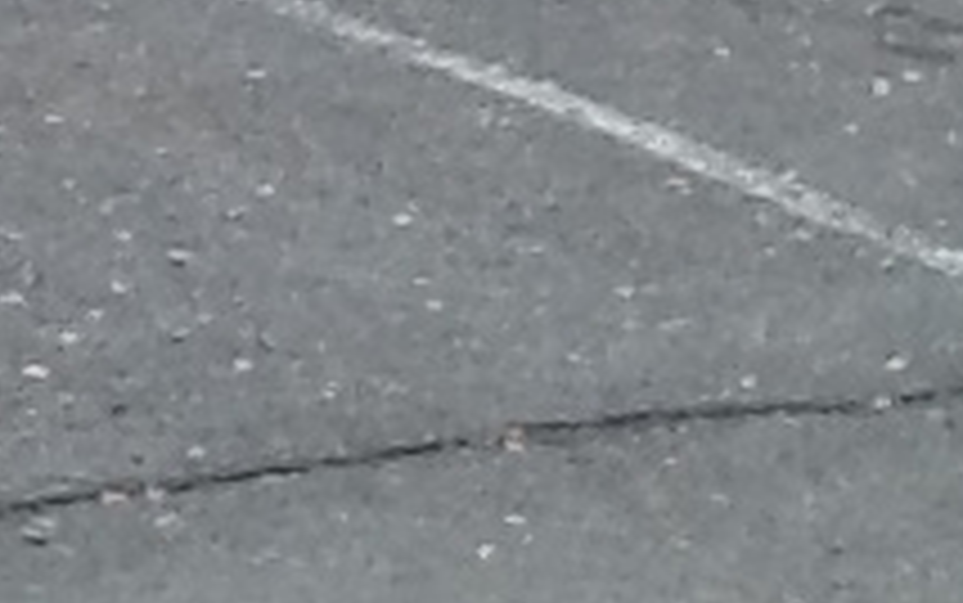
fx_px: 5488
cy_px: -860
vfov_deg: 6.0
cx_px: -626
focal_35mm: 209
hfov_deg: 9.6
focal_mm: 2.03
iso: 40
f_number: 2.4
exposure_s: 1/594
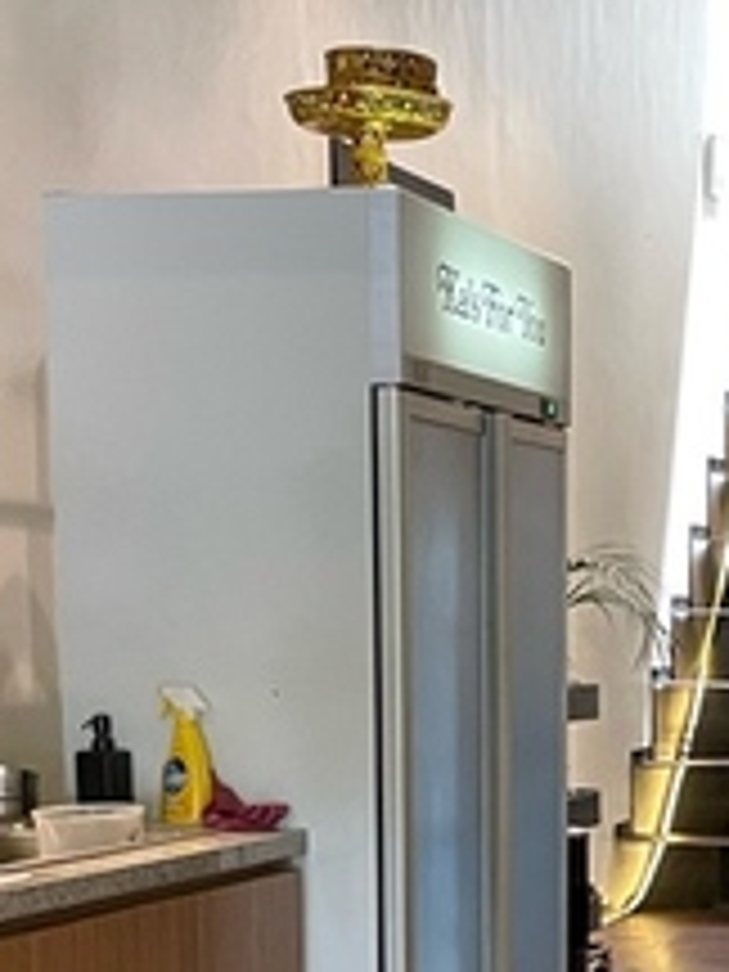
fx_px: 2555
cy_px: 1098
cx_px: 632
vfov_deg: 20.4
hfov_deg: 16.1
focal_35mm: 91
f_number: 1.6
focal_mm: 4.2
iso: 160
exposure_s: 1/50
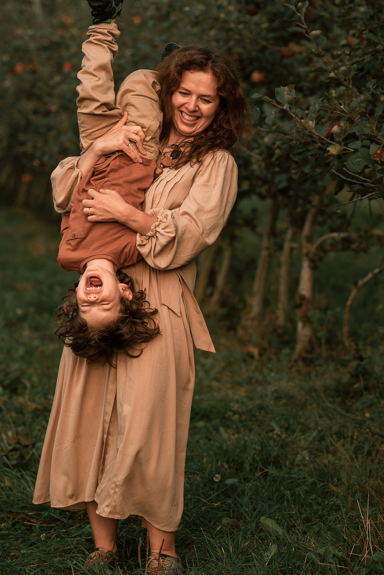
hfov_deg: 10.2
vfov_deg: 15.2
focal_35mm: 135
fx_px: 2160
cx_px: 192
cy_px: 288
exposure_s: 1/640
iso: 100
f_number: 4
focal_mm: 135
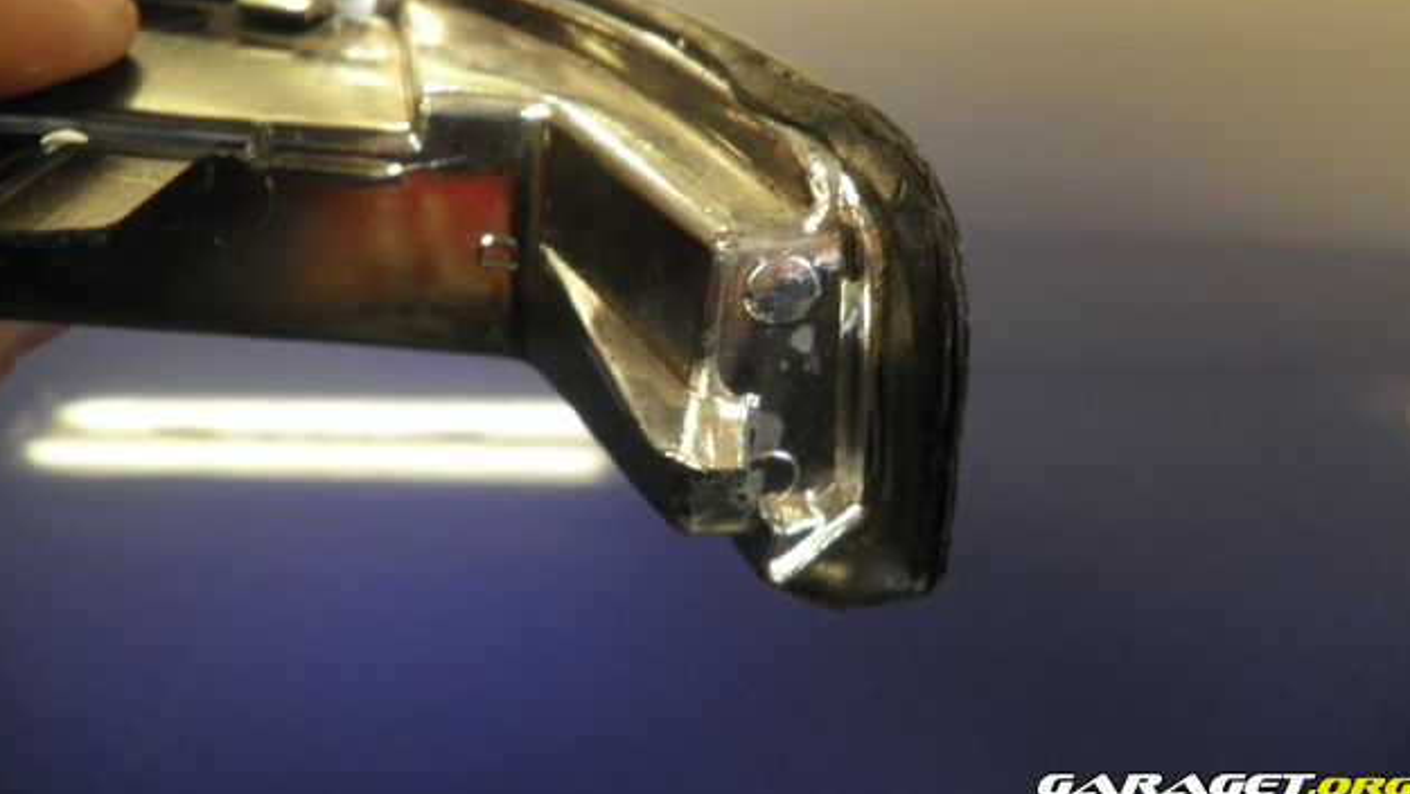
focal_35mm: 29
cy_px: 266
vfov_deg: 39.7
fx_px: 1085
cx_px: 702
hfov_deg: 66.0
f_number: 2.6
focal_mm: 4.65
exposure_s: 1/20
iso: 160
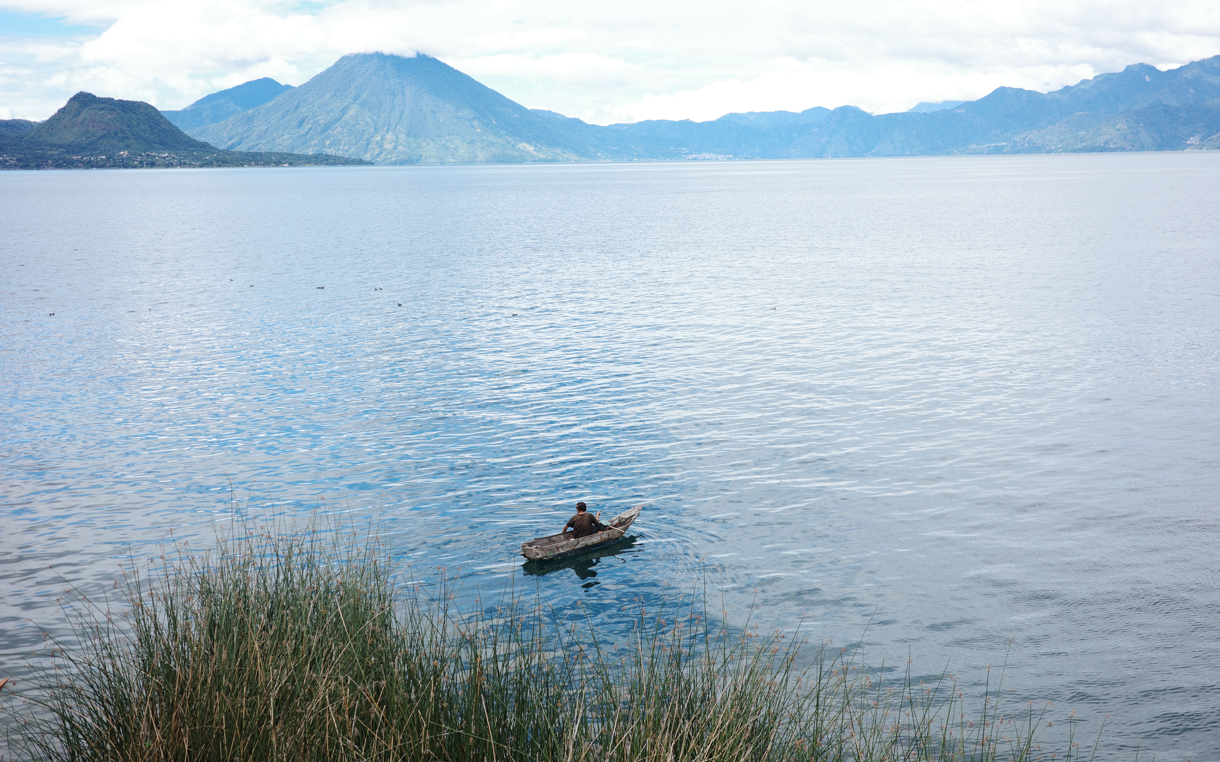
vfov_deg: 31.3
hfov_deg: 48.2
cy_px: 387
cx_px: 609
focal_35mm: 41
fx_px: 1363
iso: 200
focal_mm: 26
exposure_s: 1/1000
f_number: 2.8
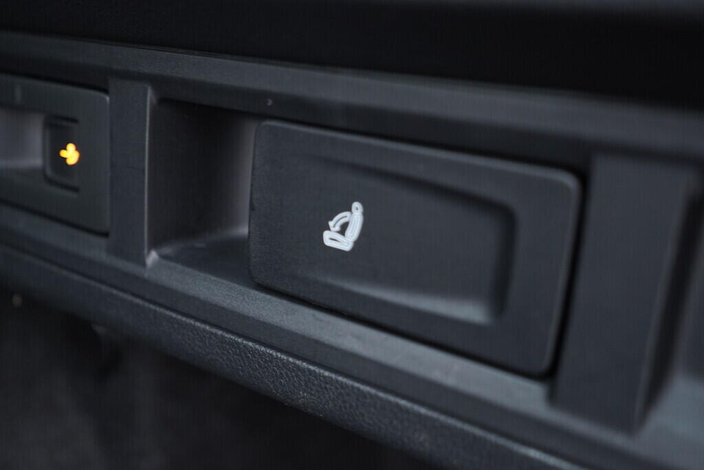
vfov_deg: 36.9
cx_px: 352
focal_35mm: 36
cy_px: 235
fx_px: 704
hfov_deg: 53.1
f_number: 2.8
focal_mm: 24
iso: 640
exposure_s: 1/40
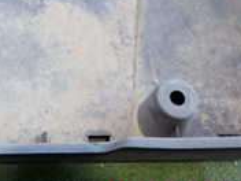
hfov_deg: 18.8
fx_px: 710
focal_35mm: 102
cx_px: 12
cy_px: -84
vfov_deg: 13.7
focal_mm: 5.4
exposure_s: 1/30
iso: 200
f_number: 2.3
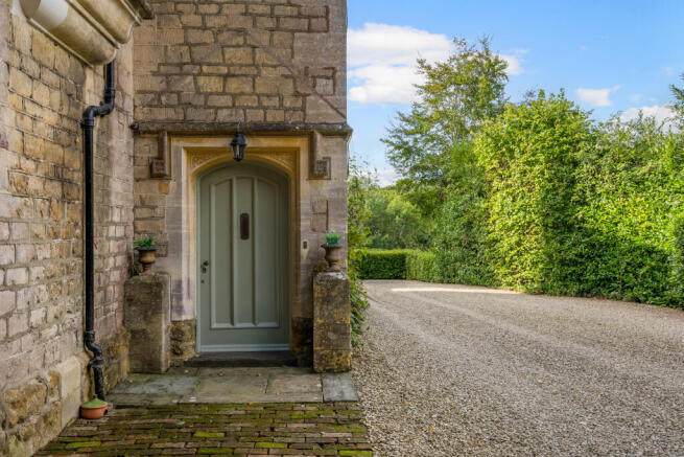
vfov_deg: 40.0
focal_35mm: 33
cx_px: 342
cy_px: 228
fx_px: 627
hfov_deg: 57.2
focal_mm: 33
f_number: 8
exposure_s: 1/320
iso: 640
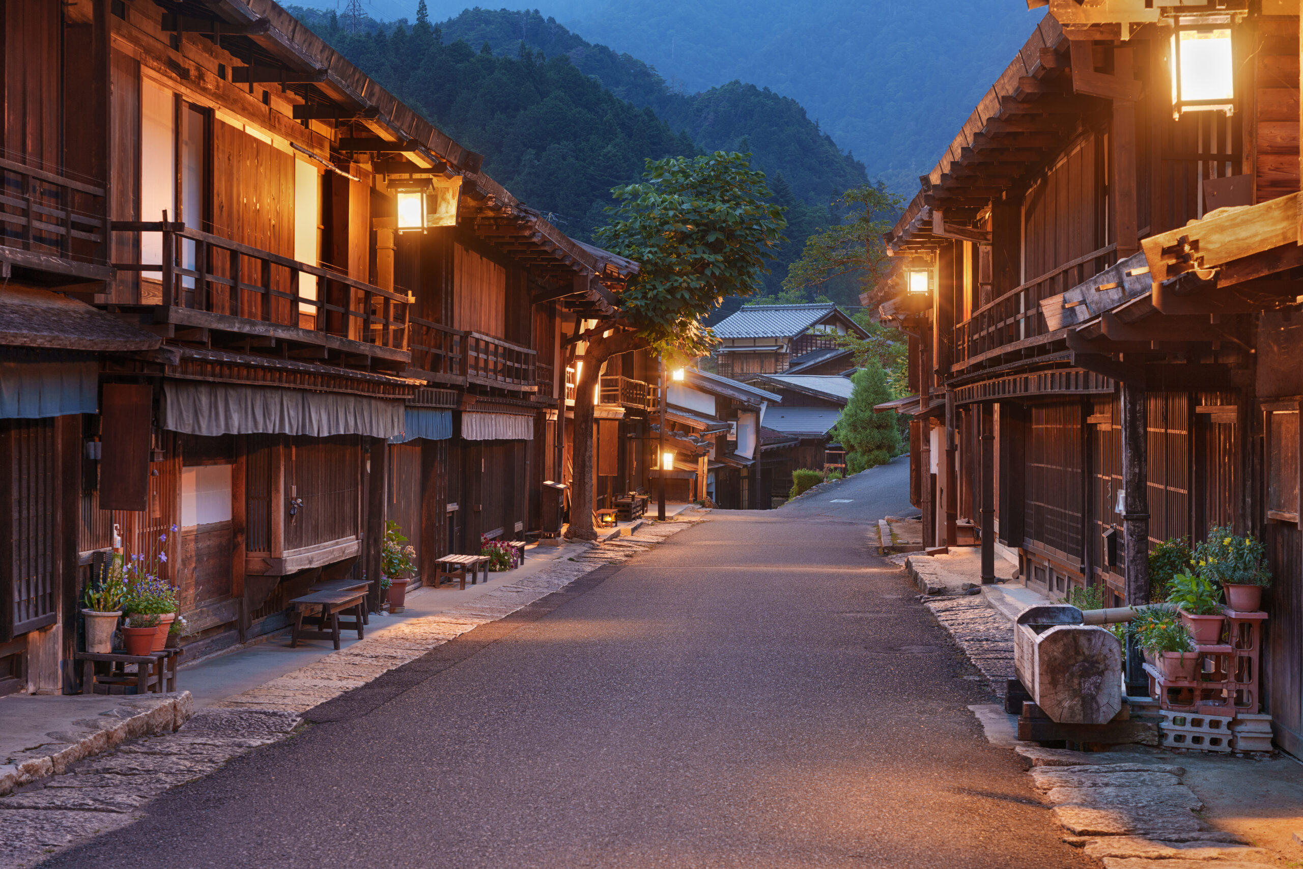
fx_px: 2208
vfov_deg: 22.3
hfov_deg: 32.9
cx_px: 652
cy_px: 434
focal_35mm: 61
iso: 200
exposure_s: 30
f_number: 6.3
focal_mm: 61
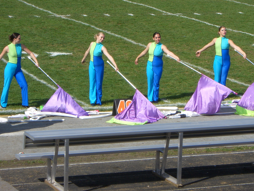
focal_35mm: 157
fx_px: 1152
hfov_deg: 12.6
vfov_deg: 9.4
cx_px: 160
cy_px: 63
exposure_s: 1/250
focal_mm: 18.6
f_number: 8.3
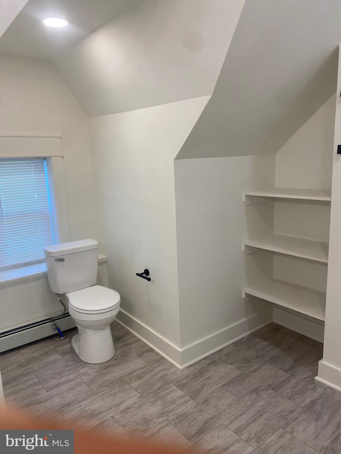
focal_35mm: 26
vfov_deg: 67.3
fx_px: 341
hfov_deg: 53.1
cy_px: 227
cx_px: 170
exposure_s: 1/120
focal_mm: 4.25
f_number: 1.8
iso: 80
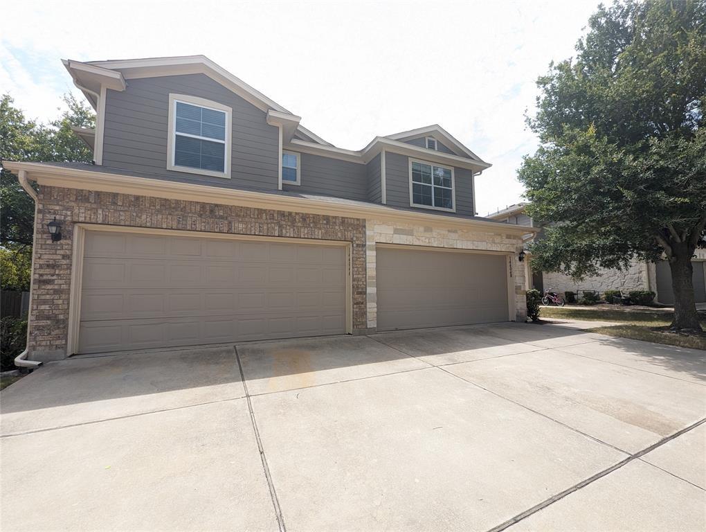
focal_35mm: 13
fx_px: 266
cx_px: 353
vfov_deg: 90.1
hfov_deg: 106.1
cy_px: 266
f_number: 2.2
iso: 48
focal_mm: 1.95
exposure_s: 1/756
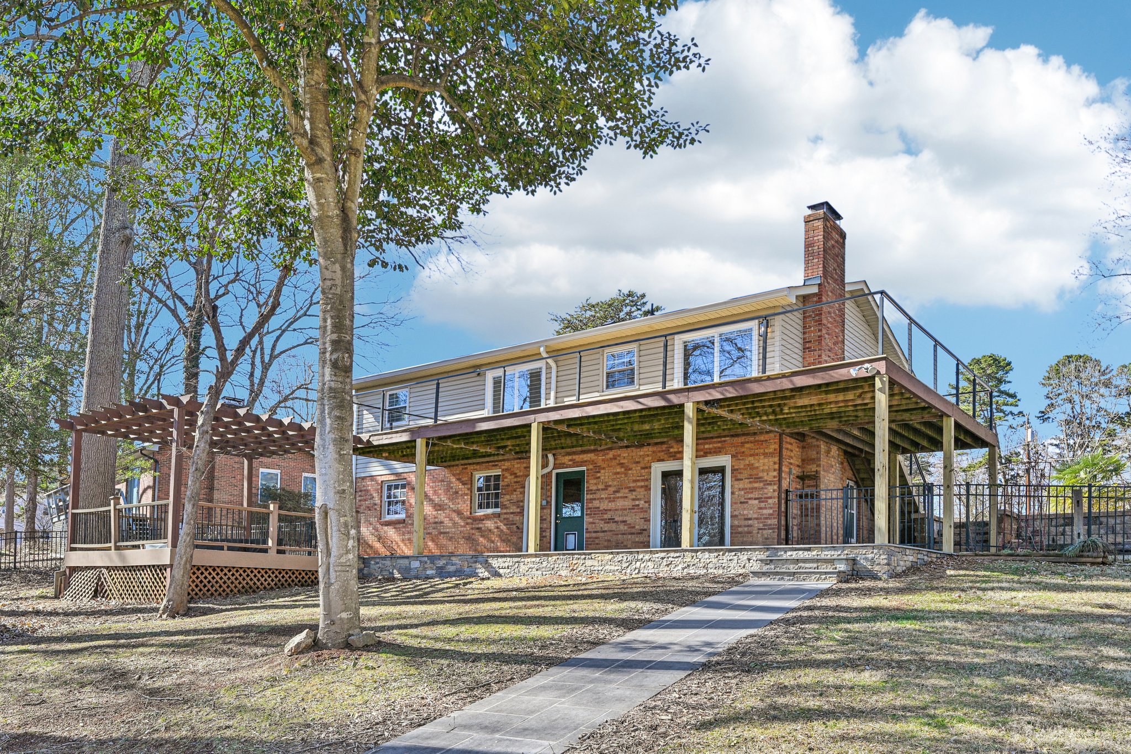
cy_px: 377
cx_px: 566
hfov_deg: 73.7
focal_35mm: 24
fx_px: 754
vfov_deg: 53.1
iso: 100
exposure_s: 1/160
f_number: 8
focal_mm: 24
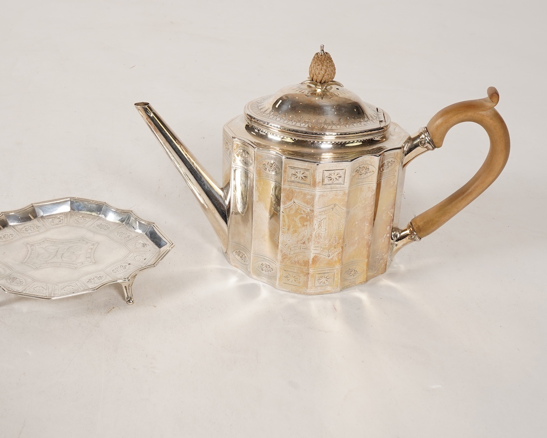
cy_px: 205
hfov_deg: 34.6
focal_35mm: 54
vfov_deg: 28.1
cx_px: 222
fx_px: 874
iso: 400
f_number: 22
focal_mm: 30
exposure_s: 1/125
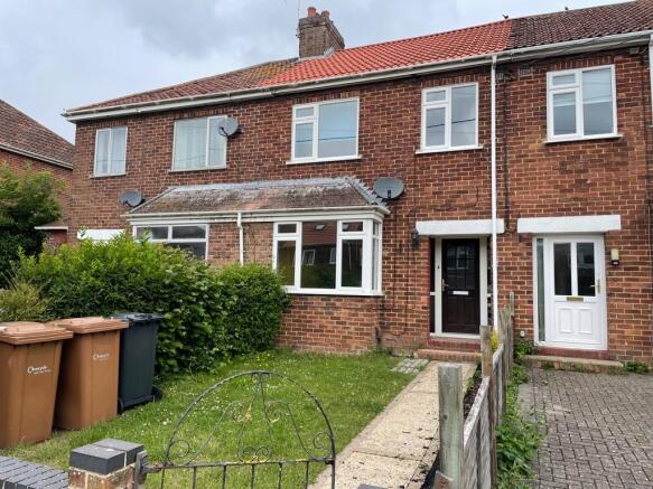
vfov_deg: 53.0
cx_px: 326
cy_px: 244
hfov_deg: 67.3
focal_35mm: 26
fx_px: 490
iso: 32
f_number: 1.6
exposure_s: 1/2020
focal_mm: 4.2
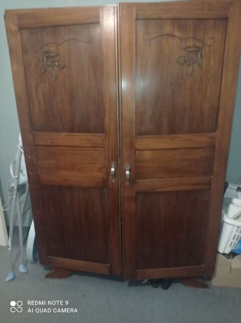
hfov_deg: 49.7
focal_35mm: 28
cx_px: 120
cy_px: 162
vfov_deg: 63.5
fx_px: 260
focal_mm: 4.74
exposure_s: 1/14.3
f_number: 1.79
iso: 1118
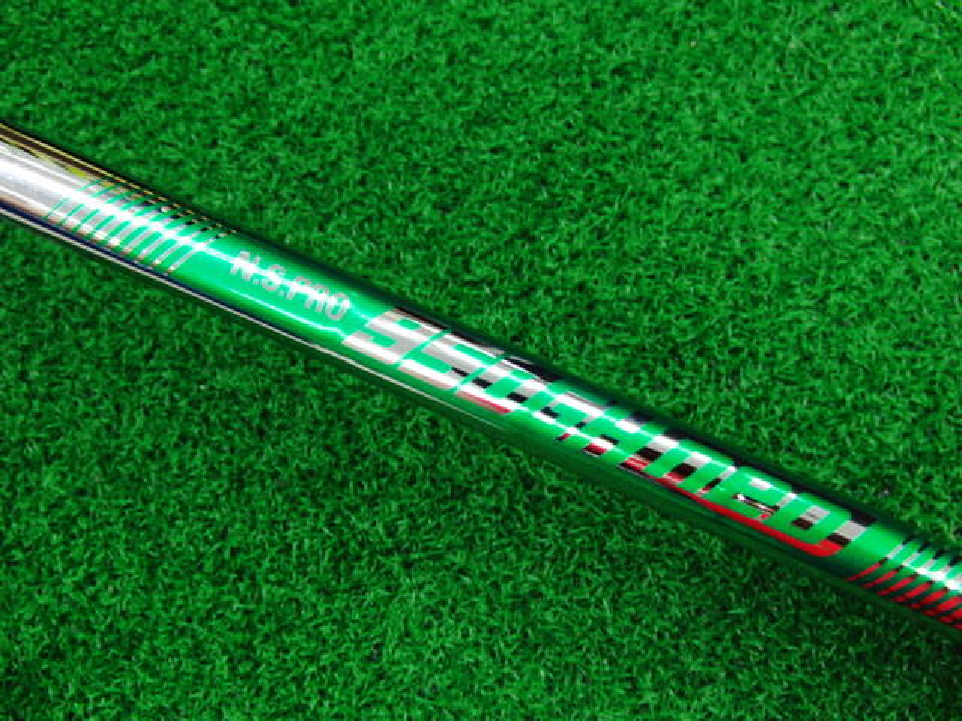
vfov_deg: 38.7
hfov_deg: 50.1
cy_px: 360
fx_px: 1028
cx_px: 481
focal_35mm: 37
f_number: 3.6
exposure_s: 1/40
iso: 400
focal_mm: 6.42
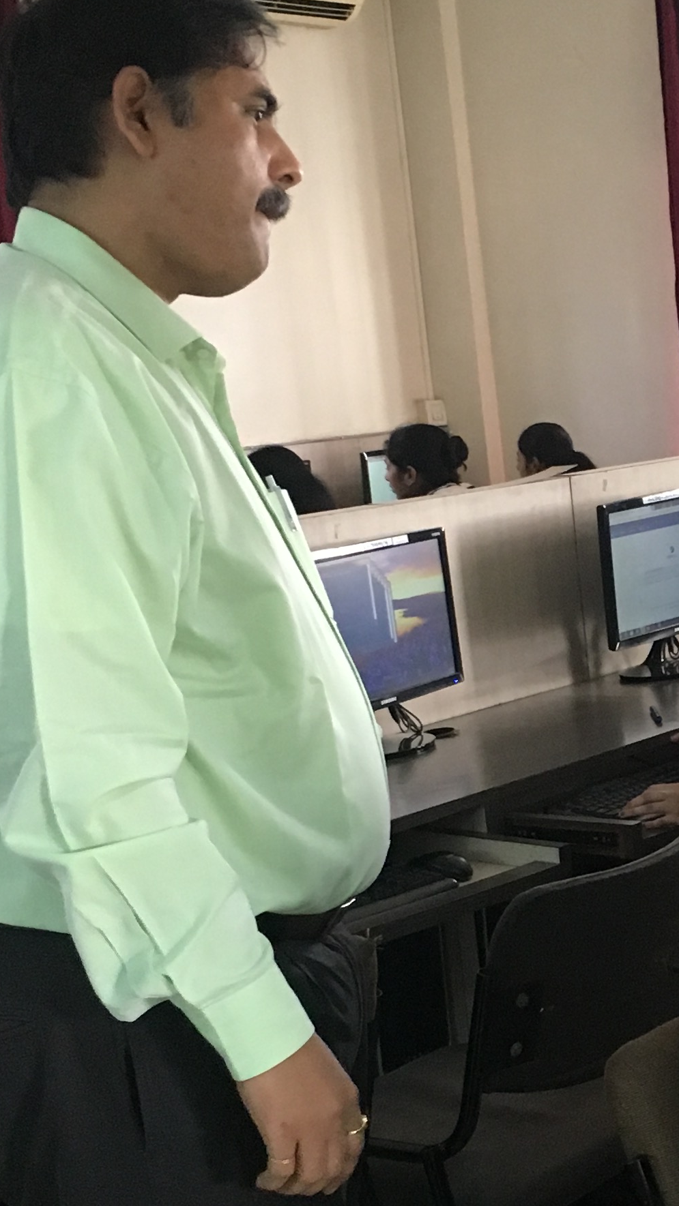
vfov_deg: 29.2
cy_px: 770
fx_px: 2305
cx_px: 774
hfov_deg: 16.2
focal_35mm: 72
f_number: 2.2
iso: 250
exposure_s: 1/33
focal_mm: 4.15
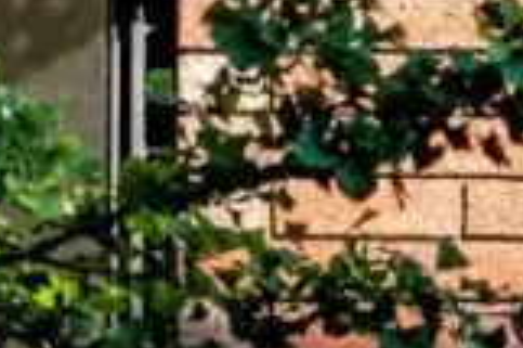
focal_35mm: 796
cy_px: -200
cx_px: 890
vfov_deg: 1.7
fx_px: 11552
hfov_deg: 2.6
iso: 360
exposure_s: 1/1250
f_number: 4
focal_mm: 125
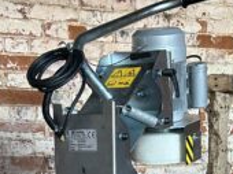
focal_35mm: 98
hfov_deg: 20.0
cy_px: 282
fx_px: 659
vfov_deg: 13.9
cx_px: 143
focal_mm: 5.7
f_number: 1.5
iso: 125
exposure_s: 1/76
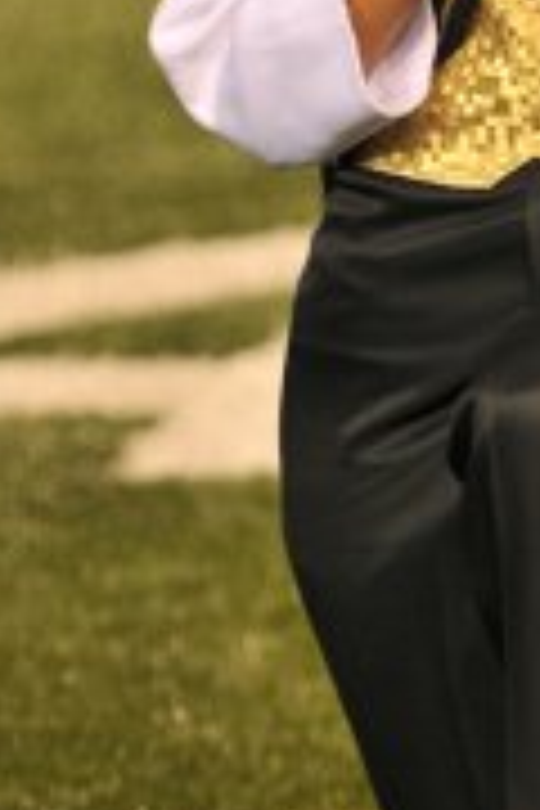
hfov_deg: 1.8
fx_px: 16874
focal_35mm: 750
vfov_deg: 2.7
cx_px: 515
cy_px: 140
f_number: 2.8
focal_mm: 150
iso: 200
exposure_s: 1/60
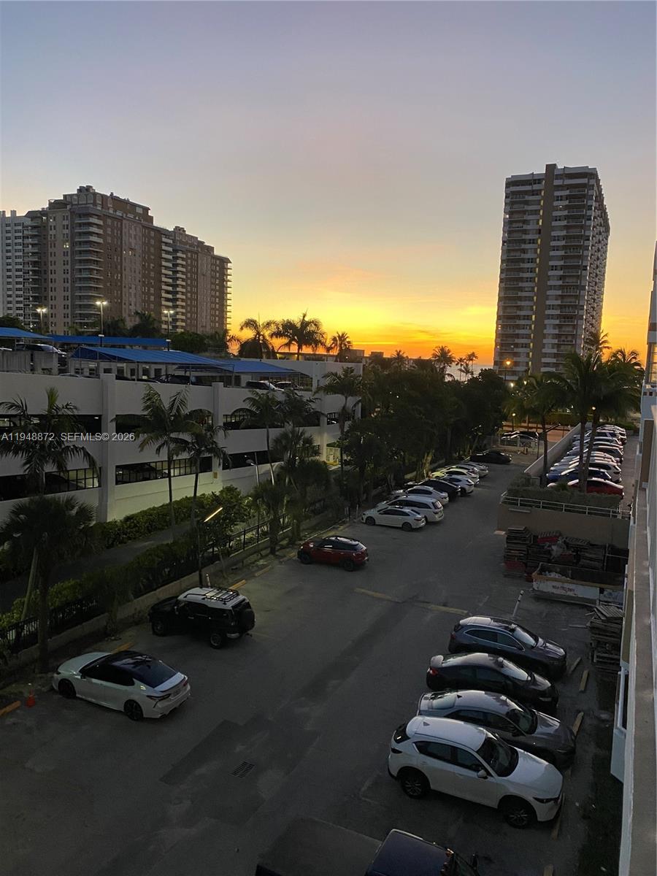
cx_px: 328
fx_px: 658
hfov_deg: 53.1
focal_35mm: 26
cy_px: 438
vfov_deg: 67.3
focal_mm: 4.25
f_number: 1.8
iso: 160
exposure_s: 1/60
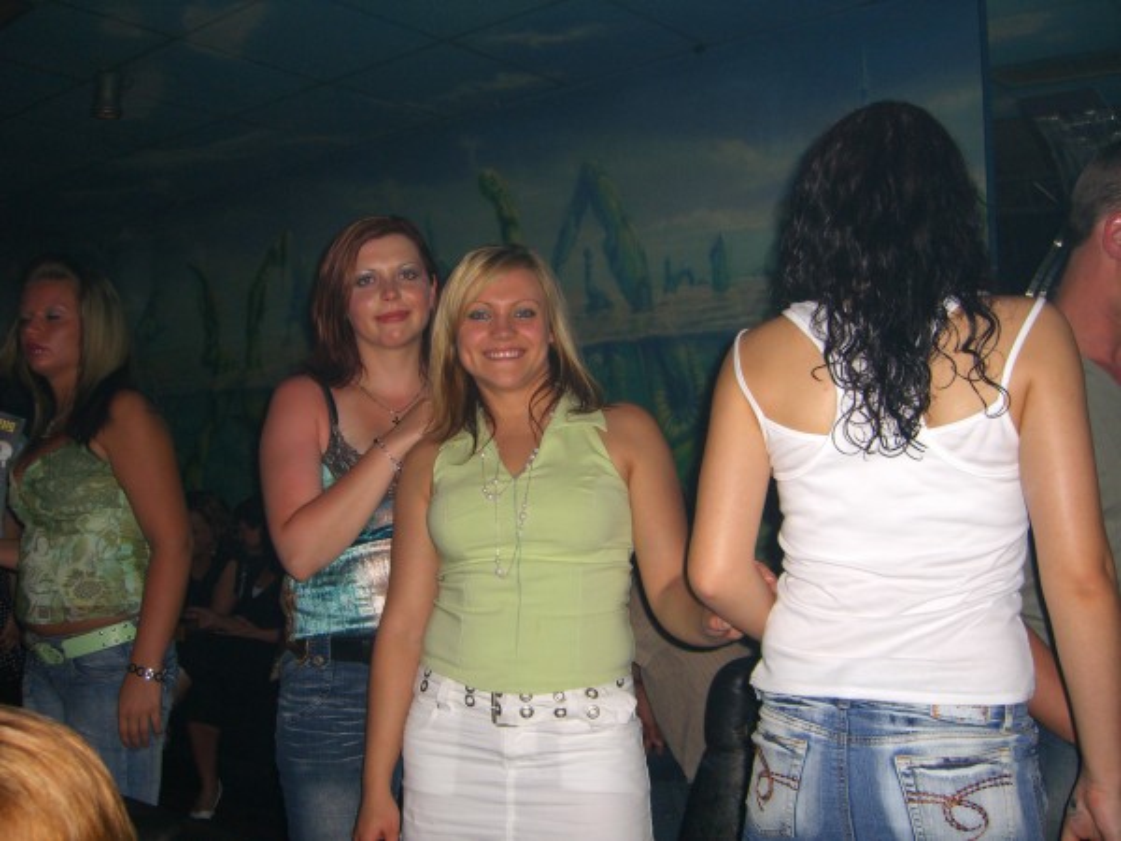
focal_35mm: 38
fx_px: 1231
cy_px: 420
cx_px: 560
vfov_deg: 37.7
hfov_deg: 49.0
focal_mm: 7.9
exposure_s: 1/60
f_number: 2.8
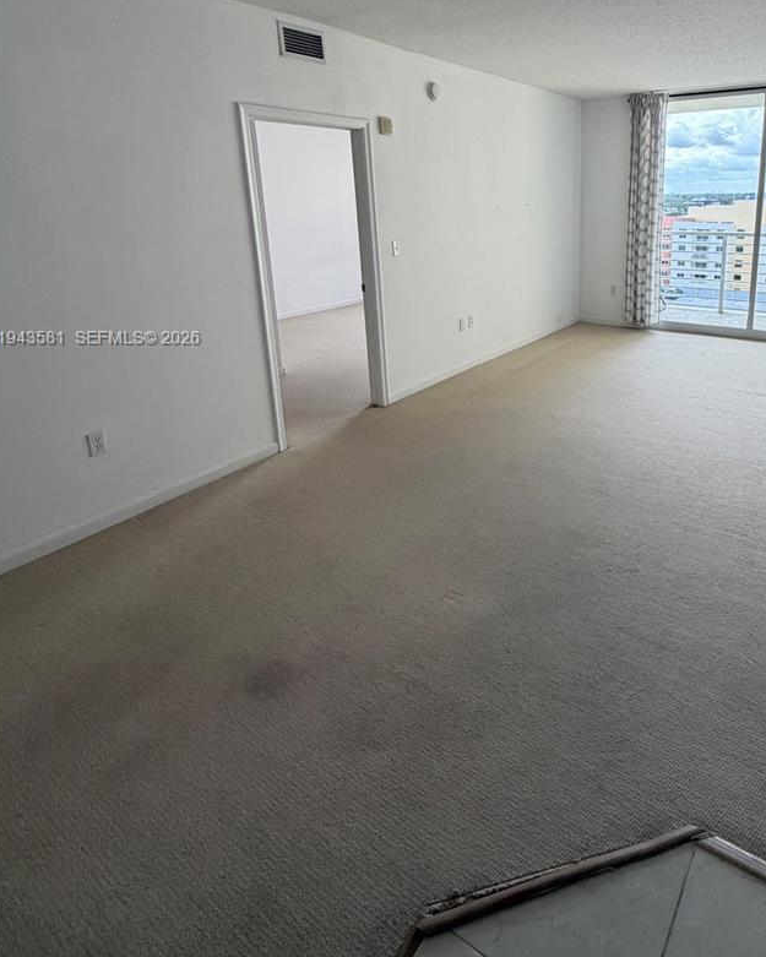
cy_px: 339
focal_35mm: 21
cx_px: 525
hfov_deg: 63.5
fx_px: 595
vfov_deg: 75.8
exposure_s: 1/121
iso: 100
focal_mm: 2.22
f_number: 2.2
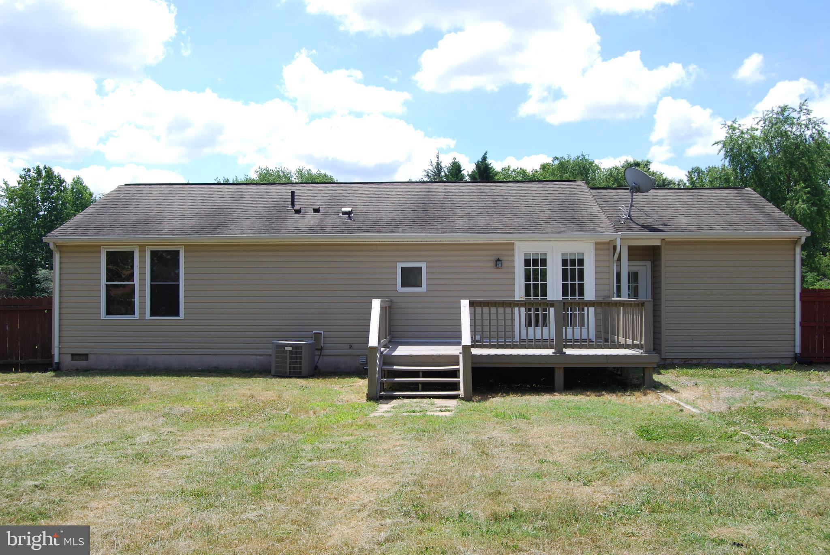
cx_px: 415
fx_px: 796
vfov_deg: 38.4
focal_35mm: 34
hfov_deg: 55.1
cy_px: 278
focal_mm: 23
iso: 100
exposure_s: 1/200
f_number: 7.1
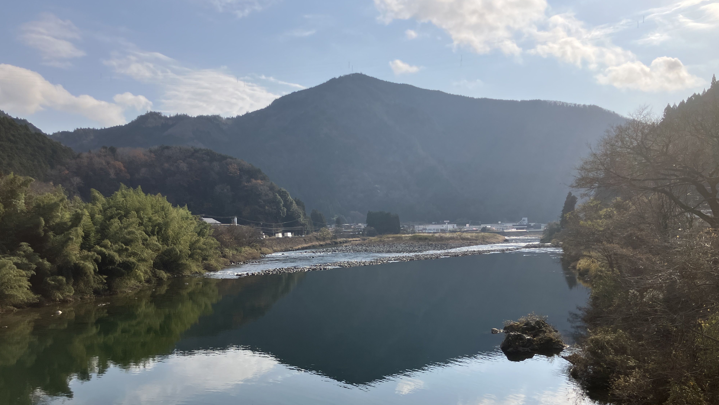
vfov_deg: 37.6
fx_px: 591
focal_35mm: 31
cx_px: 356
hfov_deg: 62.6
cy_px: 252
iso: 32
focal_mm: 3.99
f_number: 1.8
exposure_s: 1/2703
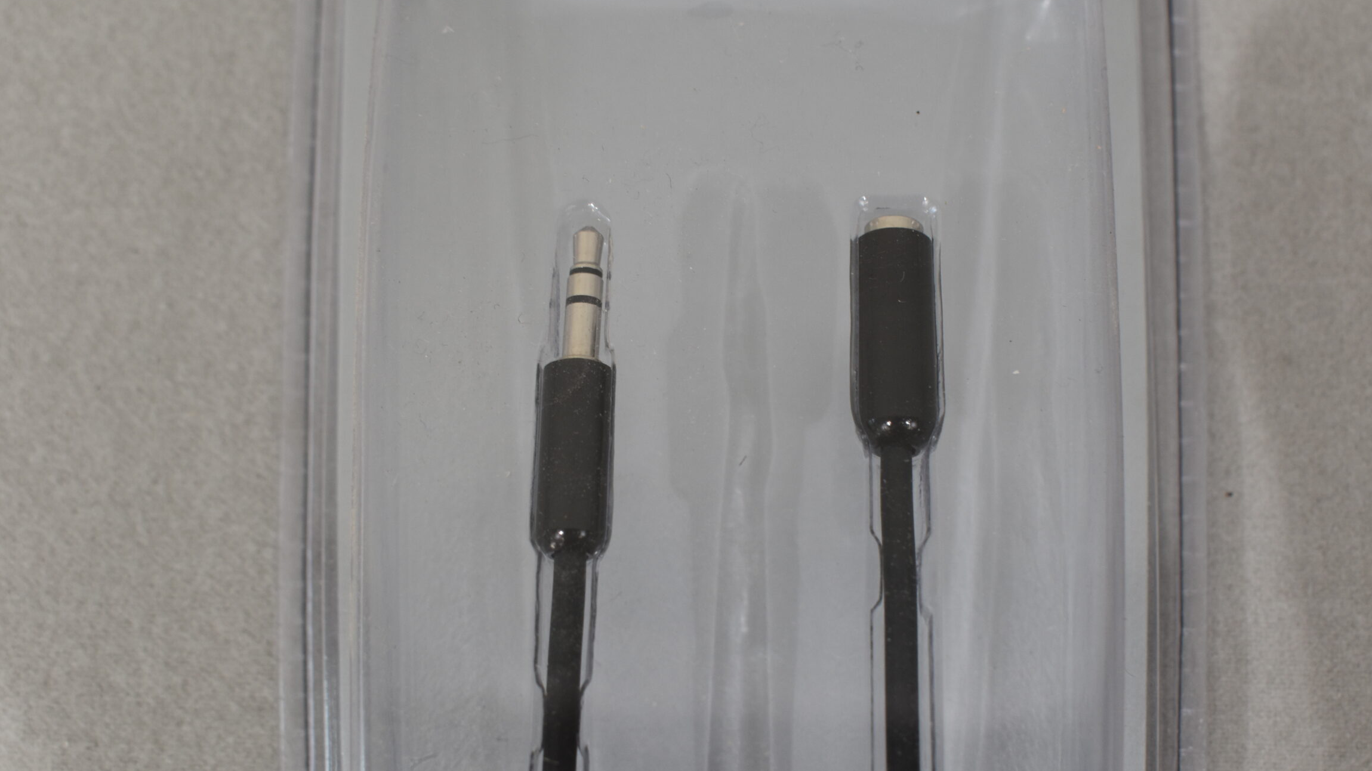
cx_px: 754
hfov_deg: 37.2
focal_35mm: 56
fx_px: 2037
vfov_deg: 21.4
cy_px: 467
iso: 360
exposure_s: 1/60
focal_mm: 32
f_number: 8
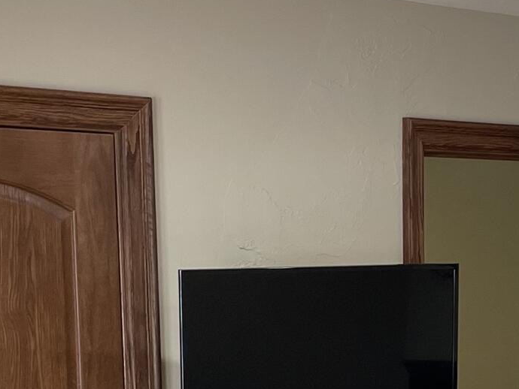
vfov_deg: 12.8
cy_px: 479
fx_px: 1695
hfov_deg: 17.1
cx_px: 475
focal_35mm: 113
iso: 64
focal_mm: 4.2
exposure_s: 1/60
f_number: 1.6
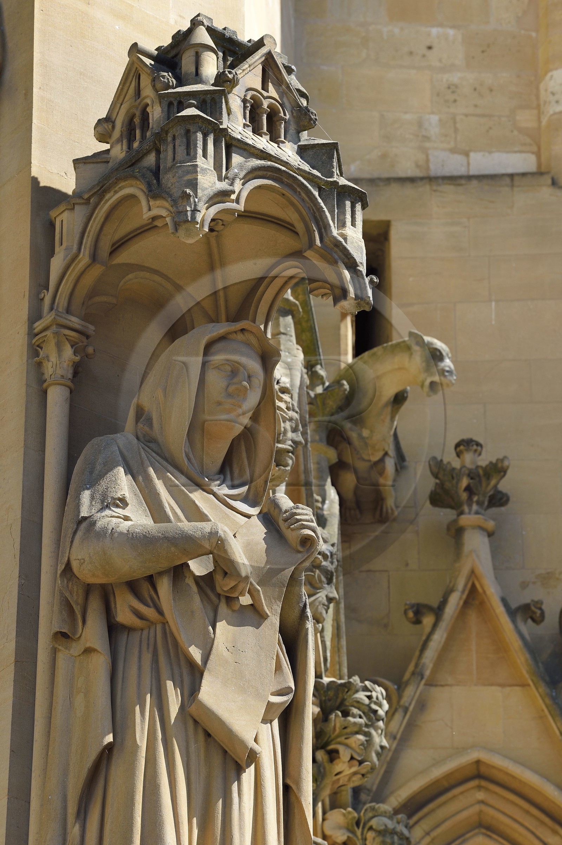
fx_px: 4335
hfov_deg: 7.4
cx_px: 281
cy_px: 422
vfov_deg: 11.1
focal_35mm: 185
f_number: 7.1
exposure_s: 1/320
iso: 200
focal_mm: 185
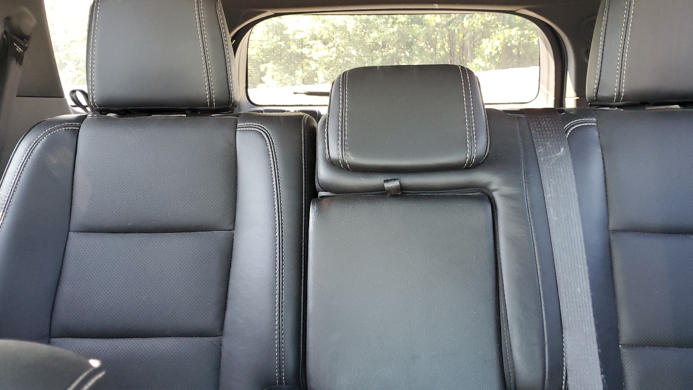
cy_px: 164
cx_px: 375
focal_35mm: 31
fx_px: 570
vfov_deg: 37.7
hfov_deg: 62.5
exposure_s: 1/60.2
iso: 193
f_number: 1.5
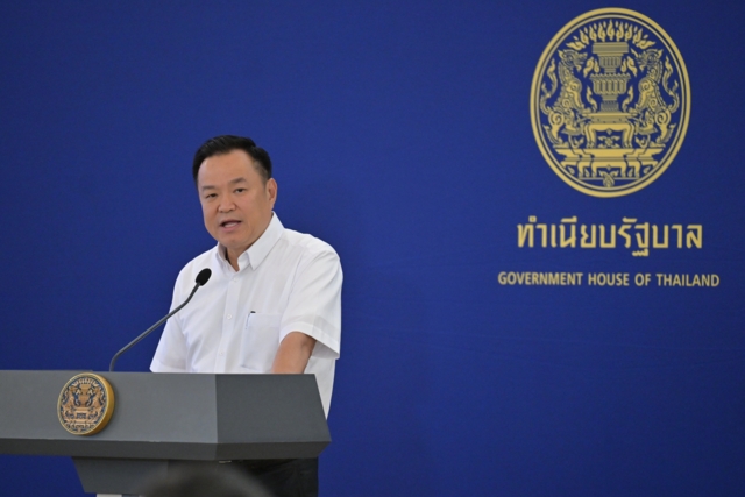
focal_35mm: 200
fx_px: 4140
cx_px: 372
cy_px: 248
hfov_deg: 10.3
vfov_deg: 6.9
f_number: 2.8
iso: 2500
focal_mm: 200
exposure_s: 1/200
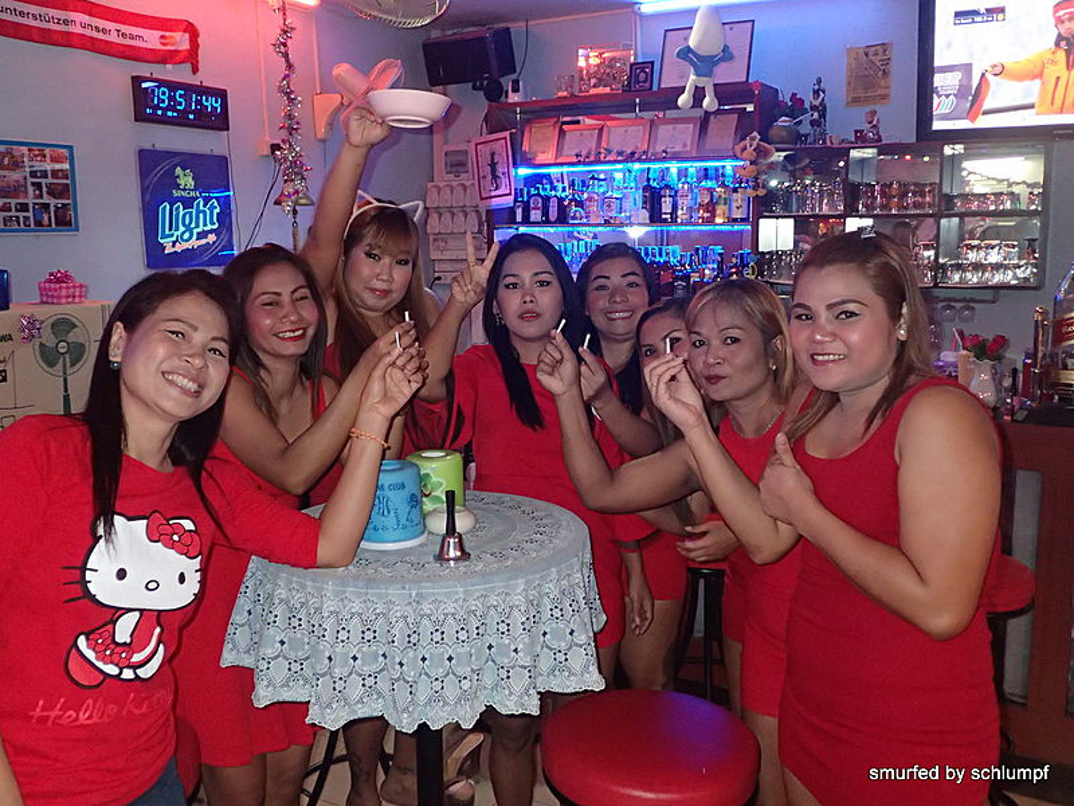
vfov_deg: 44.2
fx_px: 993
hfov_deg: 56.8
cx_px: 537
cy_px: 403
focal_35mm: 32
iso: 800
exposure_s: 1/30
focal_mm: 5.87
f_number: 2.4
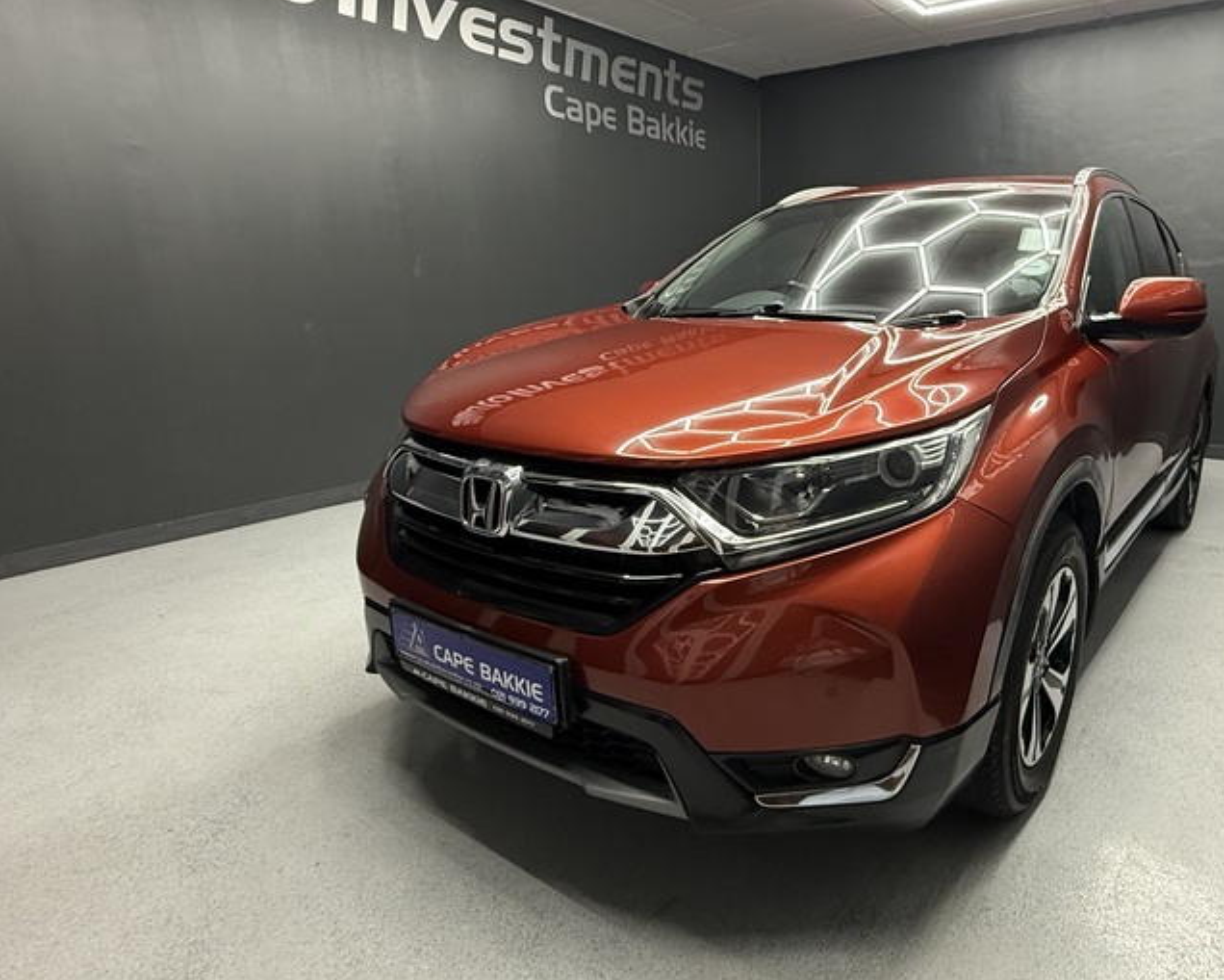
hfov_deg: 73.4
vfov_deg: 63.1
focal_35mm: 22
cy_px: 493
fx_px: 797
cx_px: 783
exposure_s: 1/100
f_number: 2.2
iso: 400
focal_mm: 2.22
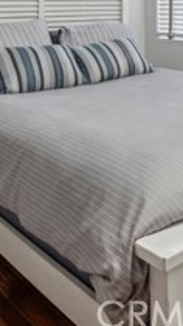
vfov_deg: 36.8
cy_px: 6
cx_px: 158
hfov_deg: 23.0
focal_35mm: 51
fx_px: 440
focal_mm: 16
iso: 200
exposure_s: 1/2
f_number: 9
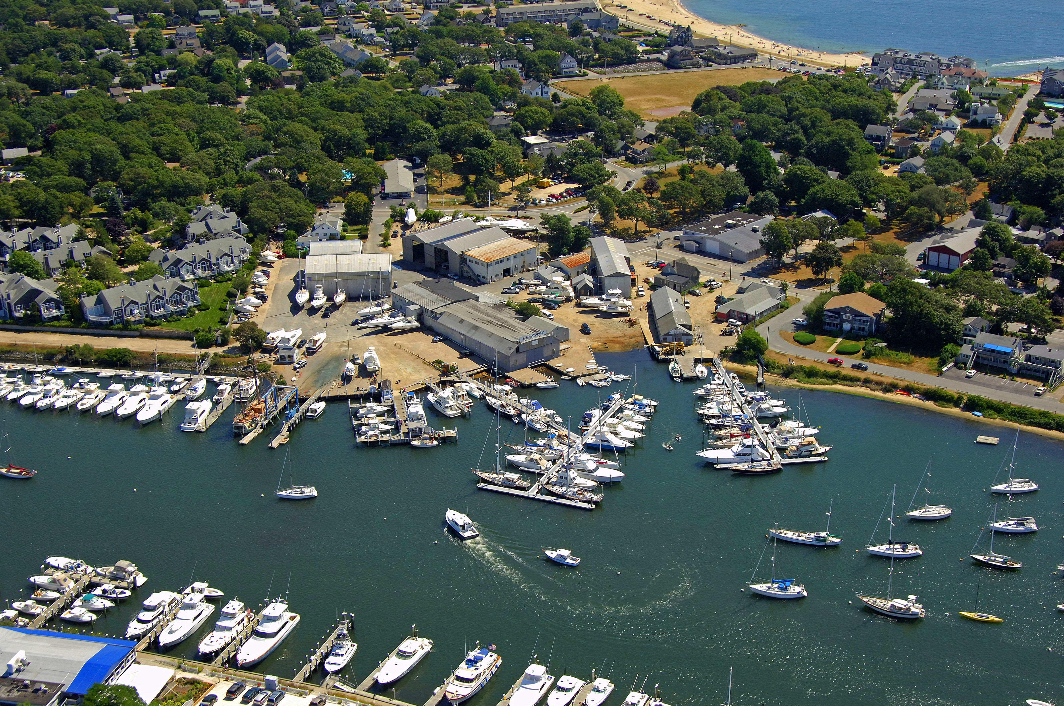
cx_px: 532
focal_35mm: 51
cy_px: 353
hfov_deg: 38.9
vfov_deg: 26.4
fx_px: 1505
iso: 400
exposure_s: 1/1000
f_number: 7.1
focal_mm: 34
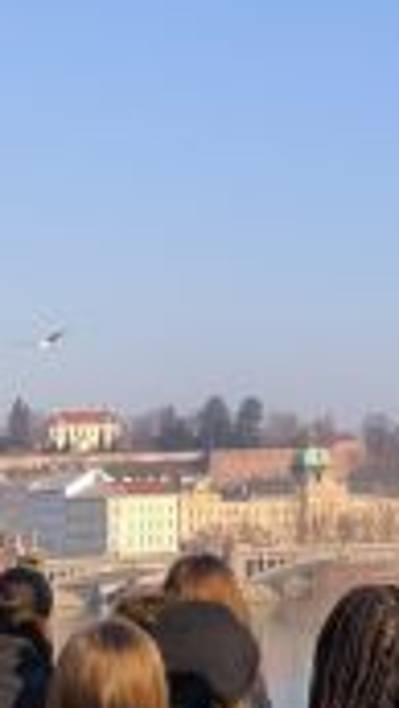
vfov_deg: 21.9
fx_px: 1821
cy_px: 214
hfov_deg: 12.1
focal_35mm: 97
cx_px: 549
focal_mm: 6.57
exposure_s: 1/1402
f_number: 1.6
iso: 50
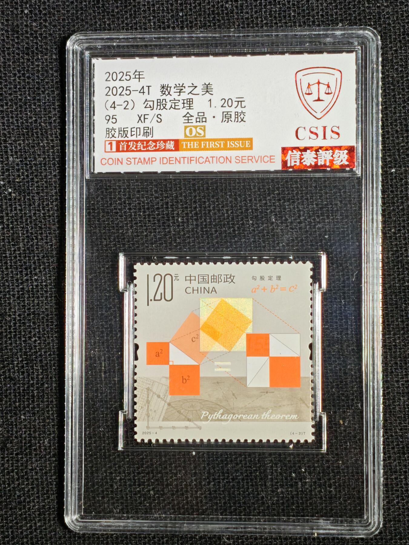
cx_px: 204
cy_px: 272
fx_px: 1371
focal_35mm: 87
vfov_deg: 22.5
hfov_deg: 17.0
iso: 50
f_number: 1.5
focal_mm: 4.94
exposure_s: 1/603
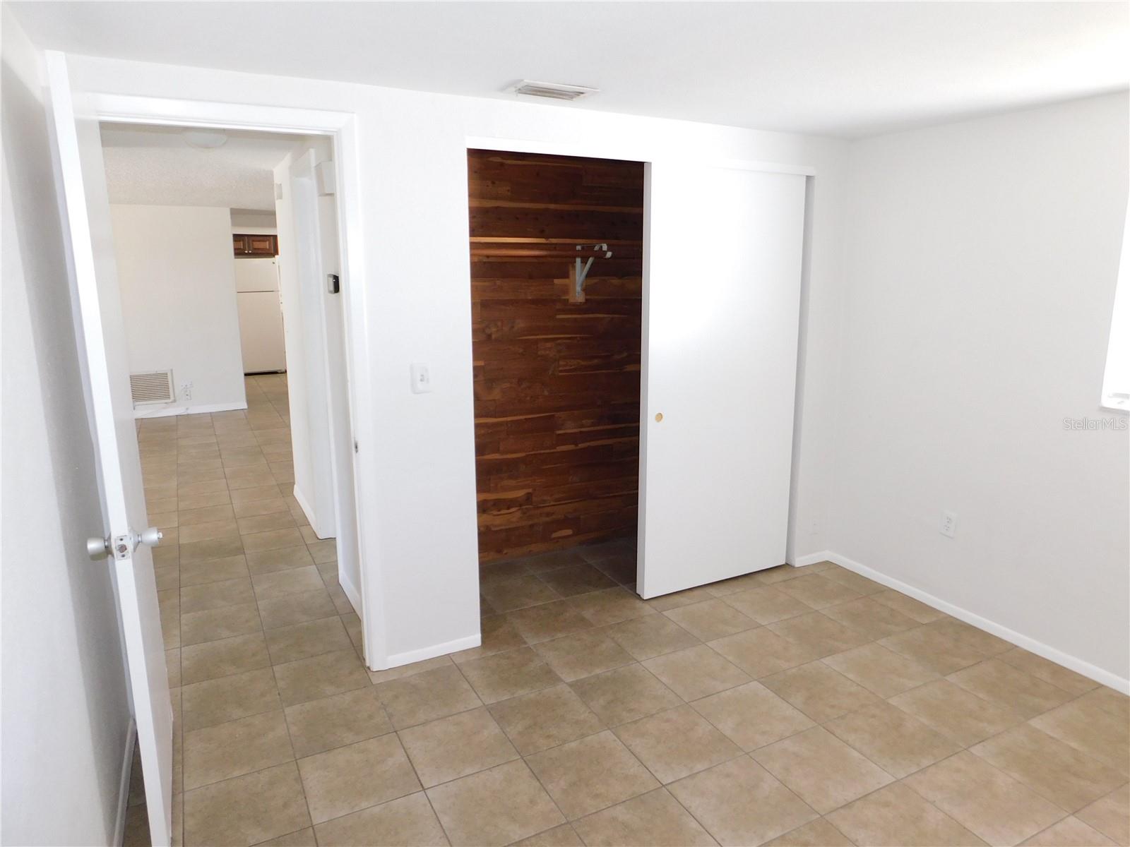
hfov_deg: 73.9
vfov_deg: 58.9
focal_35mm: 23
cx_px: 565
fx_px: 751
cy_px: 424
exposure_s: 1/30
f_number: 3
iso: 200
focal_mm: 4
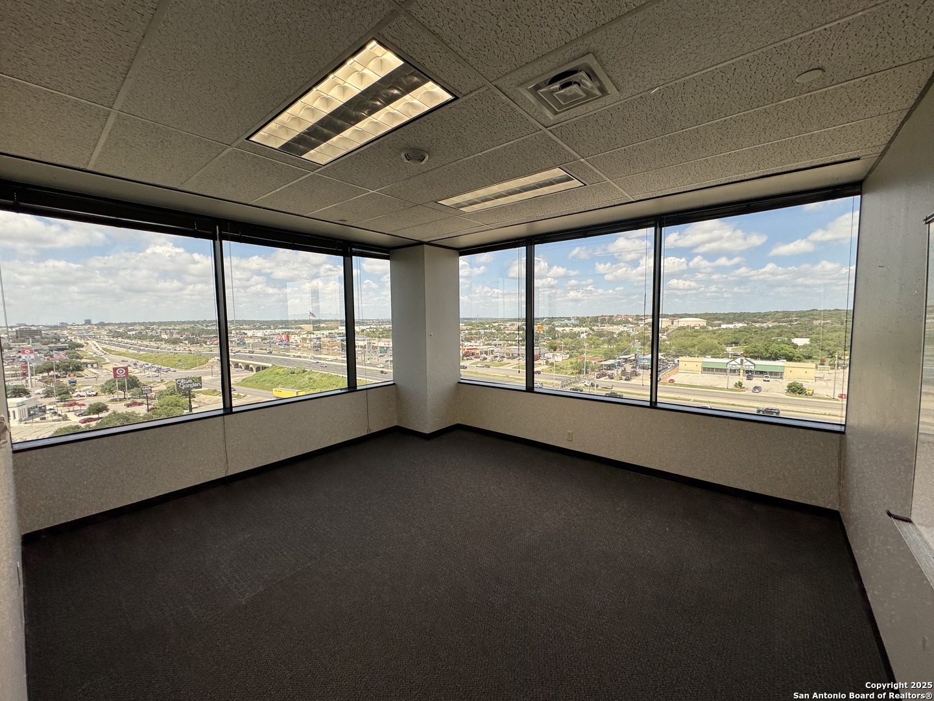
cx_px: 467
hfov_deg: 102.1
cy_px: 350
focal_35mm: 14
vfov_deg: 85.7
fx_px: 378
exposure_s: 1/120
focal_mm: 2.22
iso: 40
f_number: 2.2
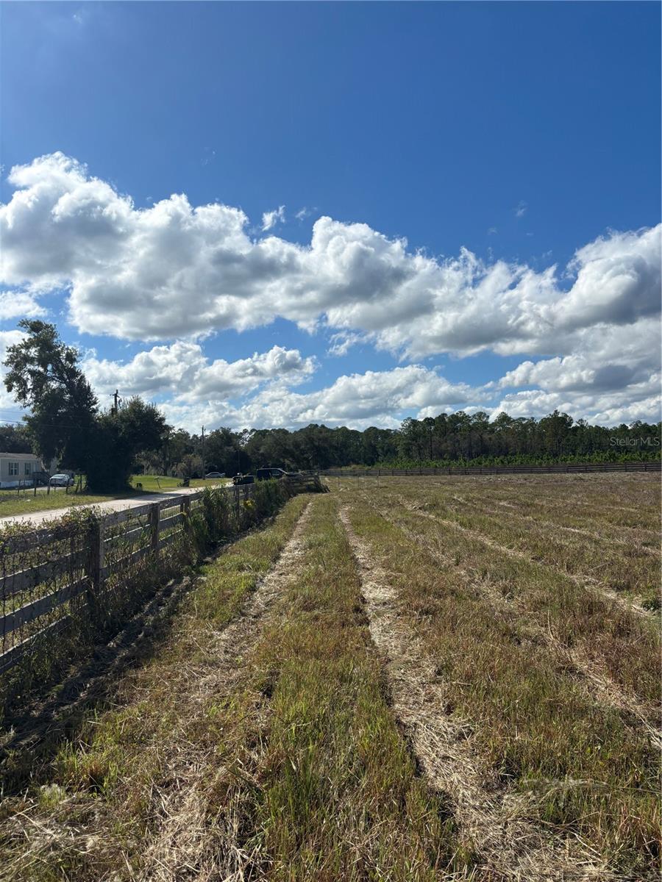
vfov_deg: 67.3
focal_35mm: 26
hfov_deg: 53.1
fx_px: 663
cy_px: 441
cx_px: 331
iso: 50
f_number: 1.6
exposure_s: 1/6711
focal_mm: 5.96
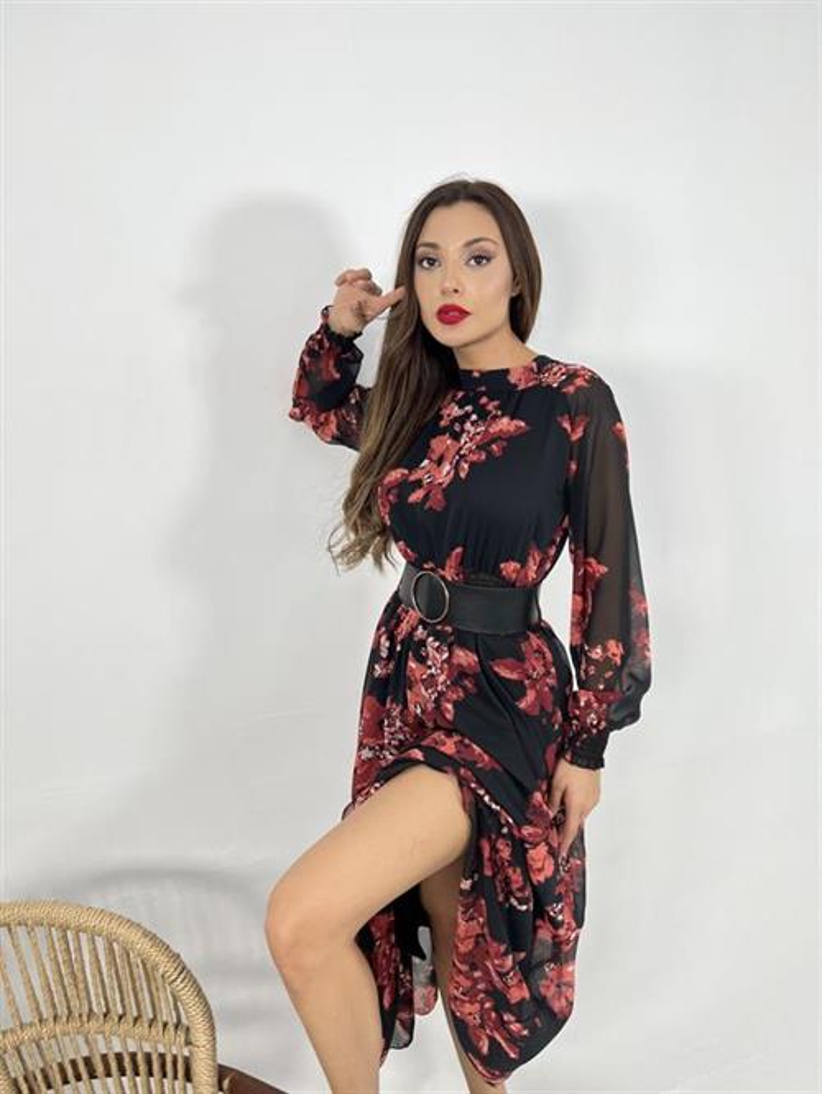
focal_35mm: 26
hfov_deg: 53.1
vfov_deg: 67.3
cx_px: 411
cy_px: 547
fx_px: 823
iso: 40
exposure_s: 1/100
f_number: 1.5
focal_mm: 5.7
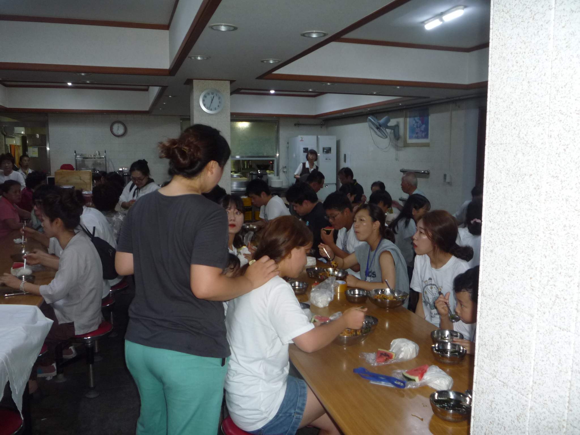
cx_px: 290
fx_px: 503
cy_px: 218
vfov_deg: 46.8
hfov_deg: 60.0
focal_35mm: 30
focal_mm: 5.2
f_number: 3.3
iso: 200
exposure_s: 1/30
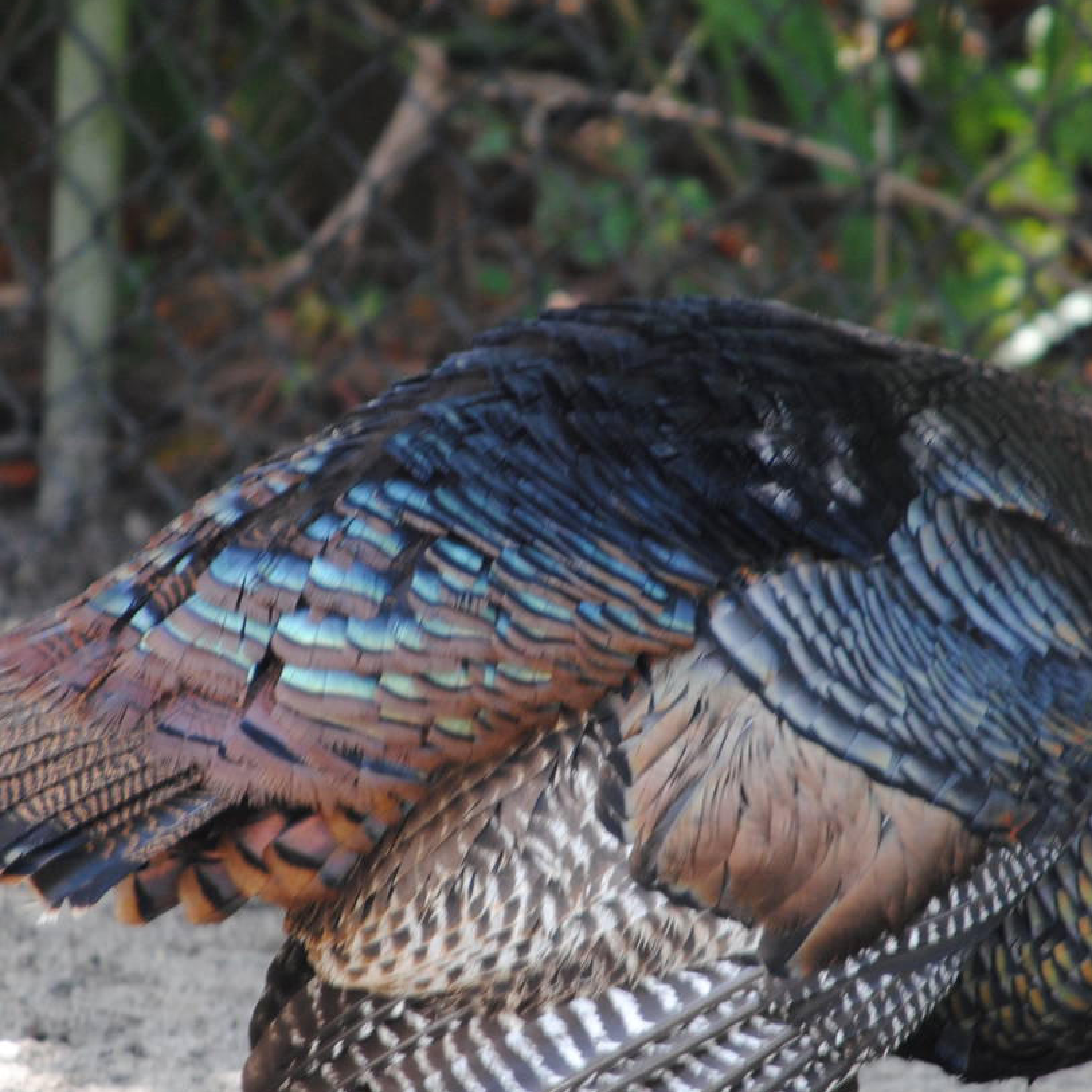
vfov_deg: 2.3
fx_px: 26911
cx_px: 537
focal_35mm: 754
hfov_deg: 2.3
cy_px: 691
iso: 400
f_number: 5.6
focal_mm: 300
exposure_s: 1/80
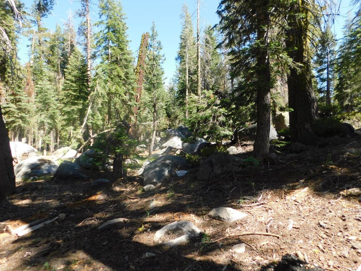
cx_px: 180
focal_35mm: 23
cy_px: 136
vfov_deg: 58.9
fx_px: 240
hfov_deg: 73.9
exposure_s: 1/400
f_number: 3
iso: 125
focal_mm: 4
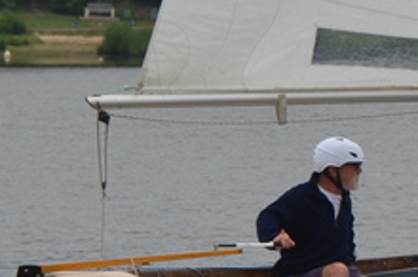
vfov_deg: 2.2
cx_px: 580
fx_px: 7281
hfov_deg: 3.3
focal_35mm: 628
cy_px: -85
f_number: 8
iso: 100
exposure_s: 1/250
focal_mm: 90
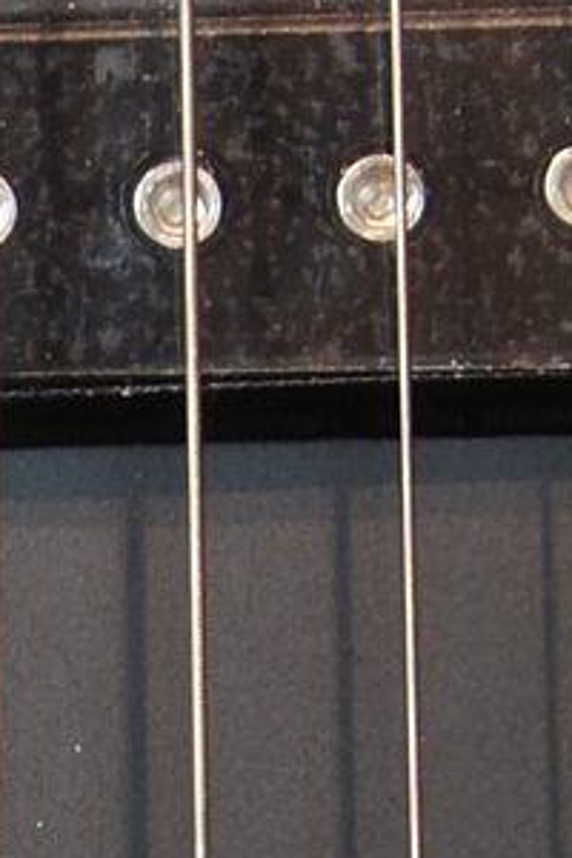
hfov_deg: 3.4
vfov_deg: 5.1
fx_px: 9528
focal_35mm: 400
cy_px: 1187
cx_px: -489
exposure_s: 1/4
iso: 100
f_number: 6.3
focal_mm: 35
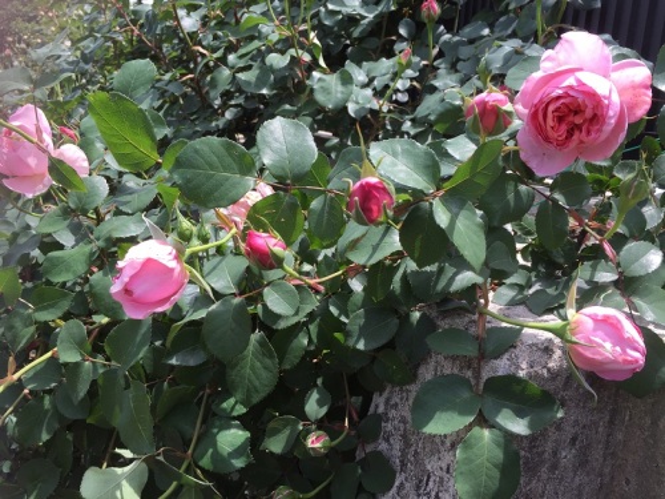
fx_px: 557
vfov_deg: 48.2
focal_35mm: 29
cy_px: 250
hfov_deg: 61.7
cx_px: 332
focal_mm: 4.15
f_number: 2.2
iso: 32
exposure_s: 1/694
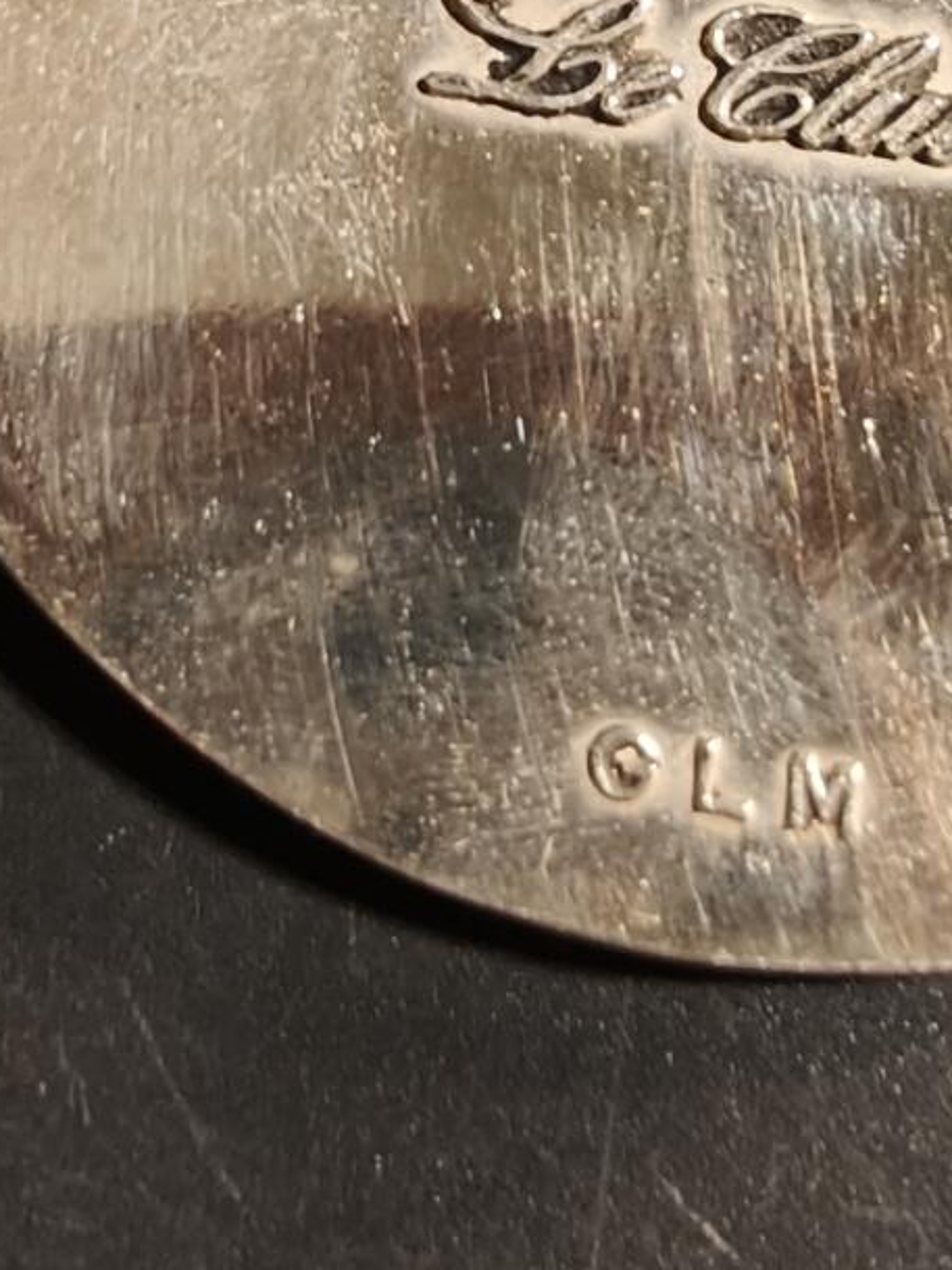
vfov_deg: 28.4
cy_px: 461
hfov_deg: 21.3
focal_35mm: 68
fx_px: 2493
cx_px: 812
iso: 200
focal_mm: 2.32
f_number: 2
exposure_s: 1/100
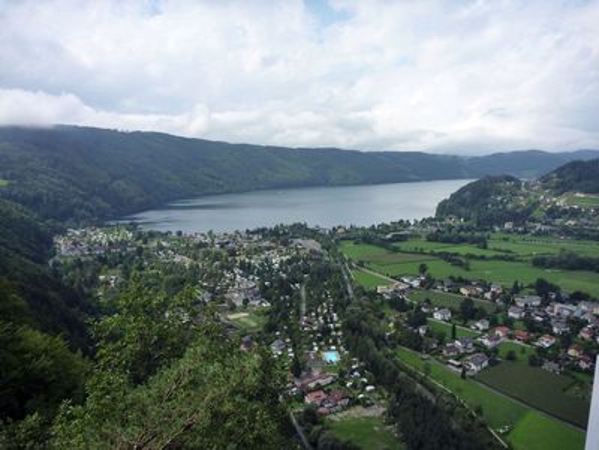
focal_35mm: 28
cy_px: 225
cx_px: 300
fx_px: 485
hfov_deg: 63.4
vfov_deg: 49.7
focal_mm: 4.9
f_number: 3.3
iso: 125
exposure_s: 1/800
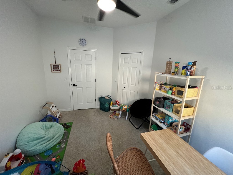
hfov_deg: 106.2
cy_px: 88
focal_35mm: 13
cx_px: 116
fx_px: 88
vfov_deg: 89.9
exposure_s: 1/60
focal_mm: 1.57
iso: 250
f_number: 1.8
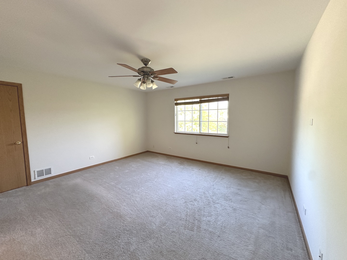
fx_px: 140
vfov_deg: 85.7
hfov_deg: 102.1
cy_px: 130
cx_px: 174
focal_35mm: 14
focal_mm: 2.22
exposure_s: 1/120
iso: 320
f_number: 2.2
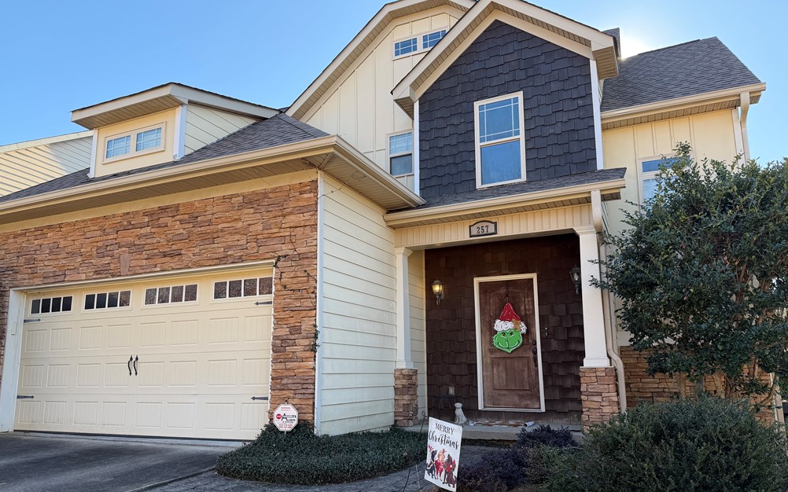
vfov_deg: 47.5
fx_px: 558
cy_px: 275
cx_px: 391
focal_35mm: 26
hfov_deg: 70.4
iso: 80
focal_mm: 6.76
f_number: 1.78
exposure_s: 1/683
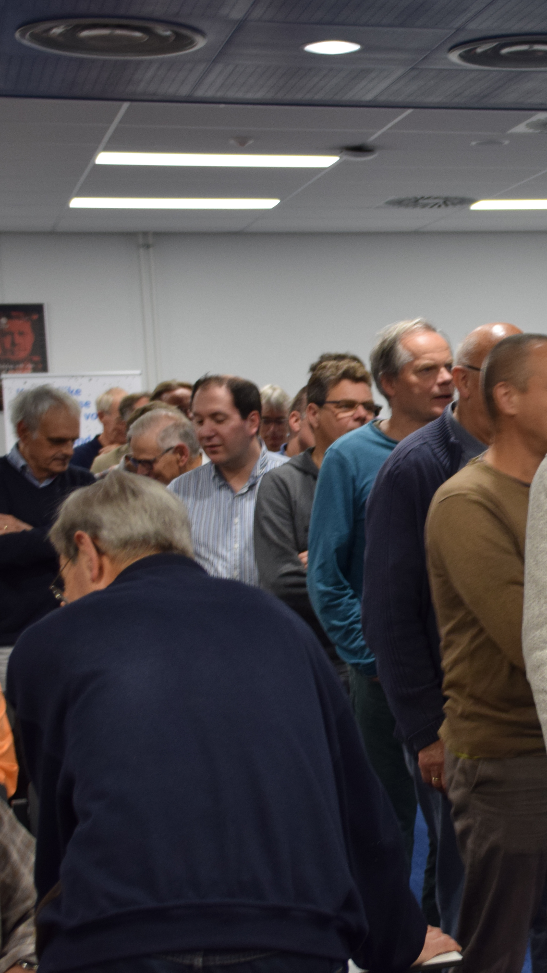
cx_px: 603
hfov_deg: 15.5
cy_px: 485
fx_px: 1959
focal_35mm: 76
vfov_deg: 27.9
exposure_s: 1/60
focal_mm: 32
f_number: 4.2
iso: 560
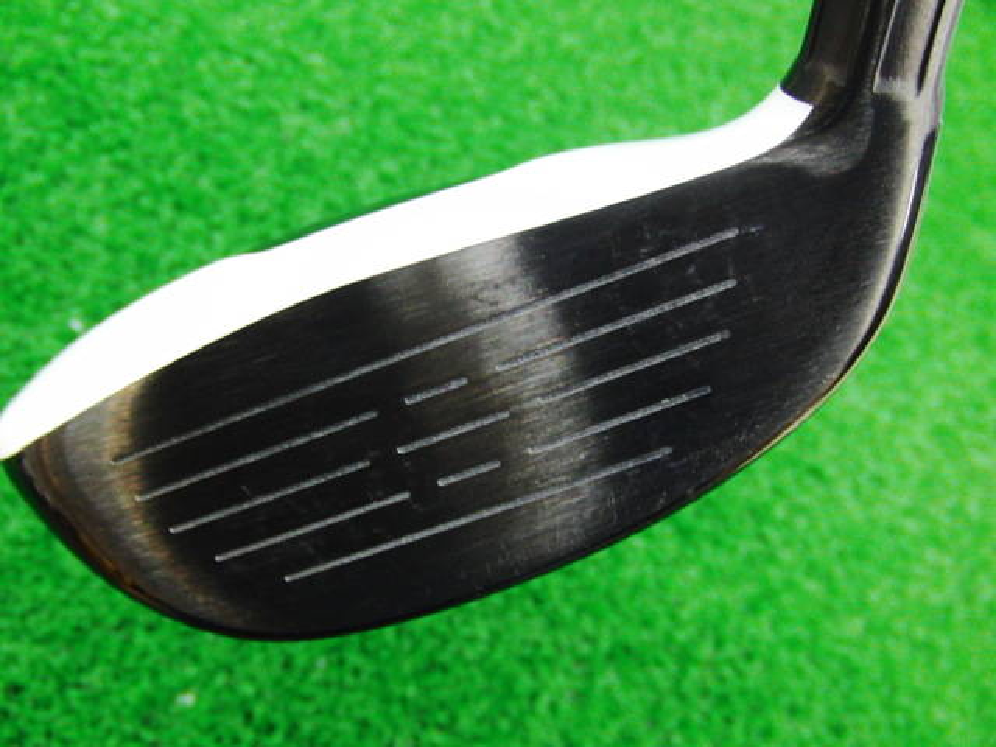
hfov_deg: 50.1
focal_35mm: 37
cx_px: 498
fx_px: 1065
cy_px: 374
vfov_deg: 38.7
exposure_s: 1/15
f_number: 3.6
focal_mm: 6.42
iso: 400
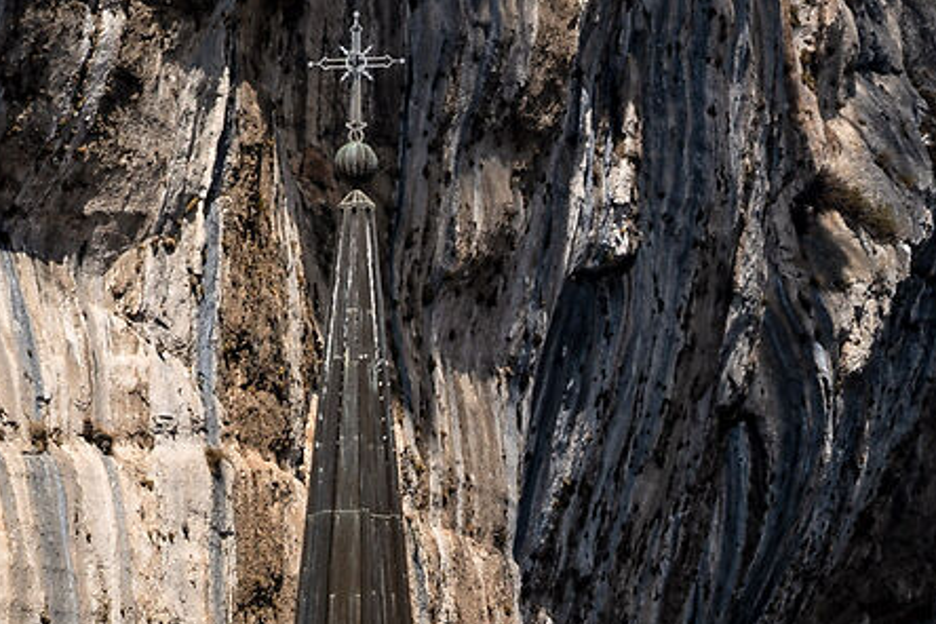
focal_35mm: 540
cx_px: 242
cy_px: 1446
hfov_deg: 3.8
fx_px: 14039
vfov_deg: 2.5
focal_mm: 100
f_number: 11
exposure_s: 1/320
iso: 100
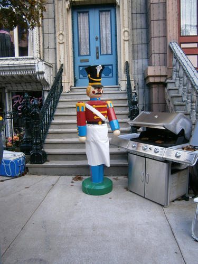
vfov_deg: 67.3
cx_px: 99
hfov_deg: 53.1
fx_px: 198
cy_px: 132
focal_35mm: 26
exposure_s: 1/80
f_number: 2.8
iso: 80
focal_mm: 4.7
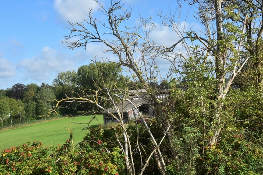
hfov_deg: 42.3
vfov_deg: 28.9
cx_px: 132
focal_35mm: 46
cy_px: 88
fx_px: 340
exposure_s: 1/125
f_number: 11
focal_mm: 31
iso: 140
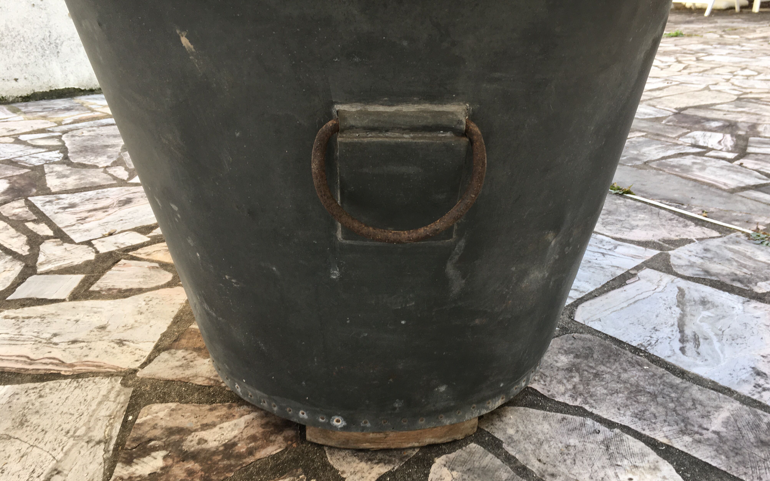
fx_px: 651
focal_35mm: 31
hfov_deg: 61.2
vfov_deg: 40.6
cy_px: 238
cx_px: 388
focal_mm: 4.15
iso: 25
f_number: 2.2
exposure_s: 1/100
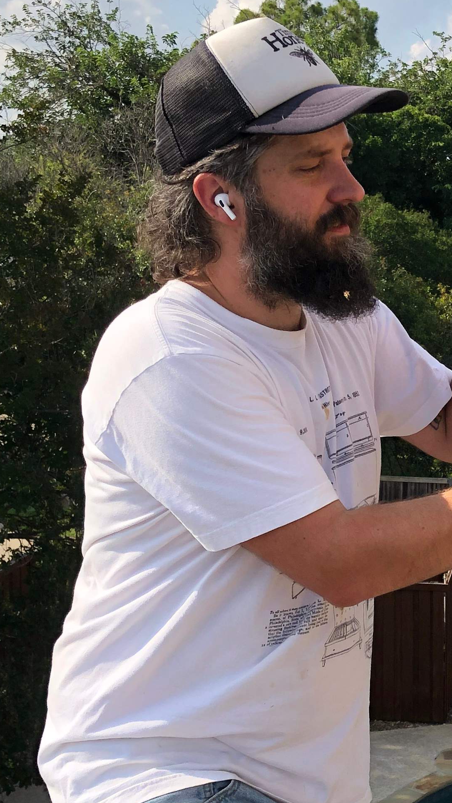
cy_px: 524
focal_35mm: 64
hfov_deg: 18.5
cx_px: 420
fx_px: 1364
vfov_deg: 32.6
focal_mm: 4
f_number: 1.8
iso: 20
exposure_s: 1/1279
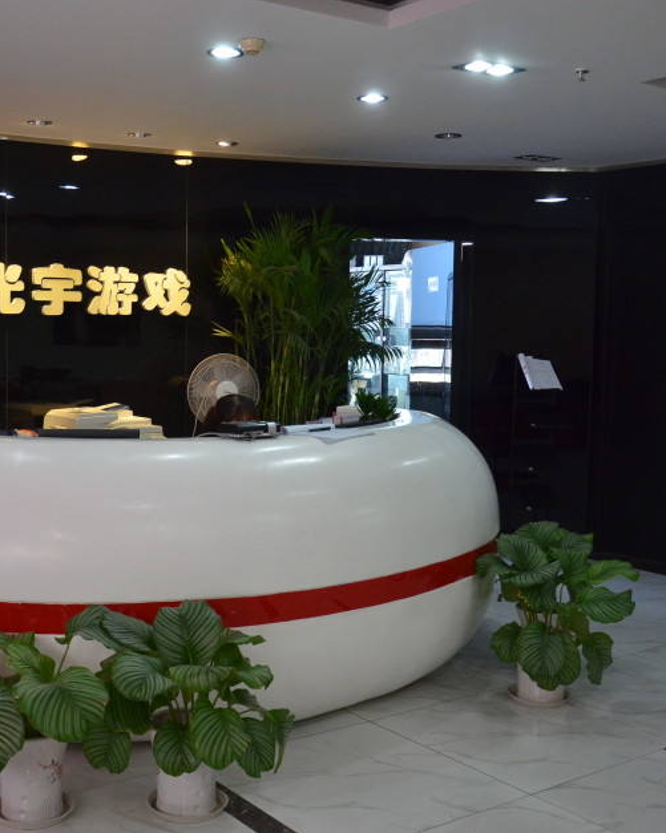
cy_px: 416
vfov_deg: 41.4
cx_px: 225
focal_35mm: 45
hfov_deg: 33.3
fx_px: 1102
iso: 1600
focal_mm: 21
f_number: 3.8
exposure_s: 1/160
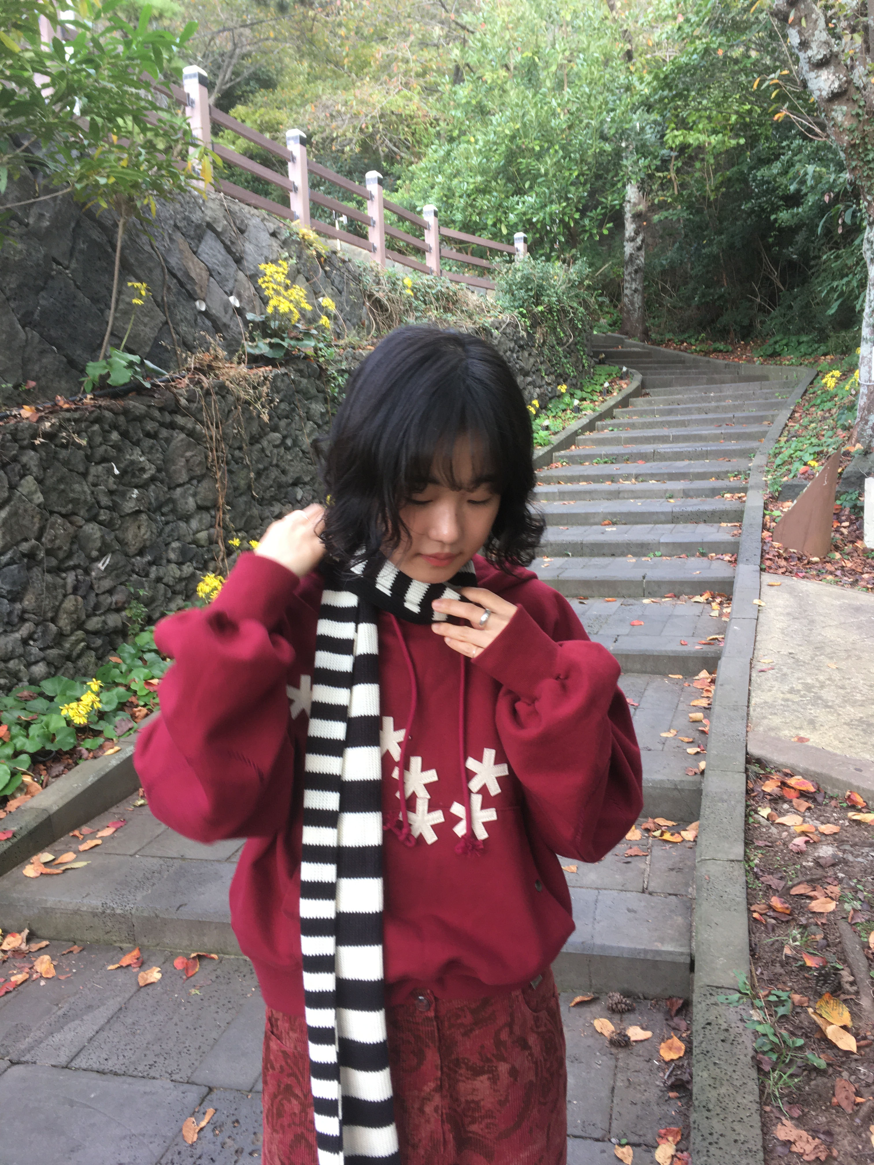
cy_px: 582
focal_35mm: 29
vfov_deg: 61.7
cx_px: 437
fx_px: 976
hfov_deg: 48.2
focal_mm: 4.15
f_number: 2.2
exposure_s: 1/60
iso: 32
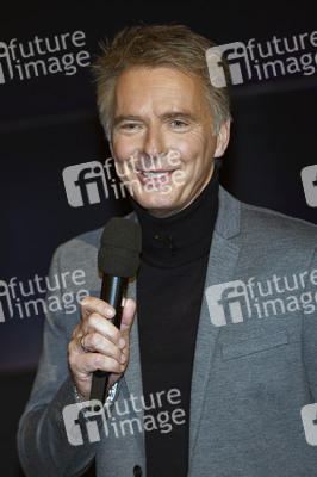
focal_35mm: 200
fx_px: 2646
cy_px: 238
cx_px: 158
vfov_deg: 10.3
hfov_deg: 6.9
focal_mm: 200
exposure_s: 1/400
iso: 800
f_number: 3.5
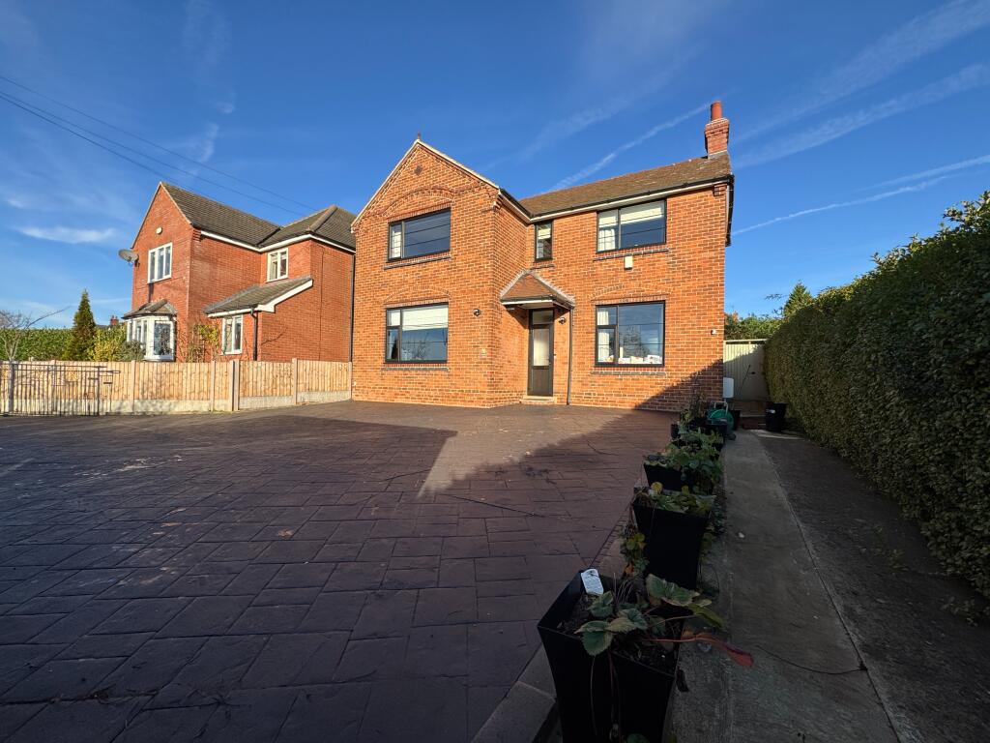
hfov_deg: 102.1
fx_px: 400
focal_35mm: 14
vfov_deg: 85.7
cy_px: 372
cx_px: 495
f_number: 2.2
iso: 50
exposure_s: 1/1217
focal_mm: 2.22
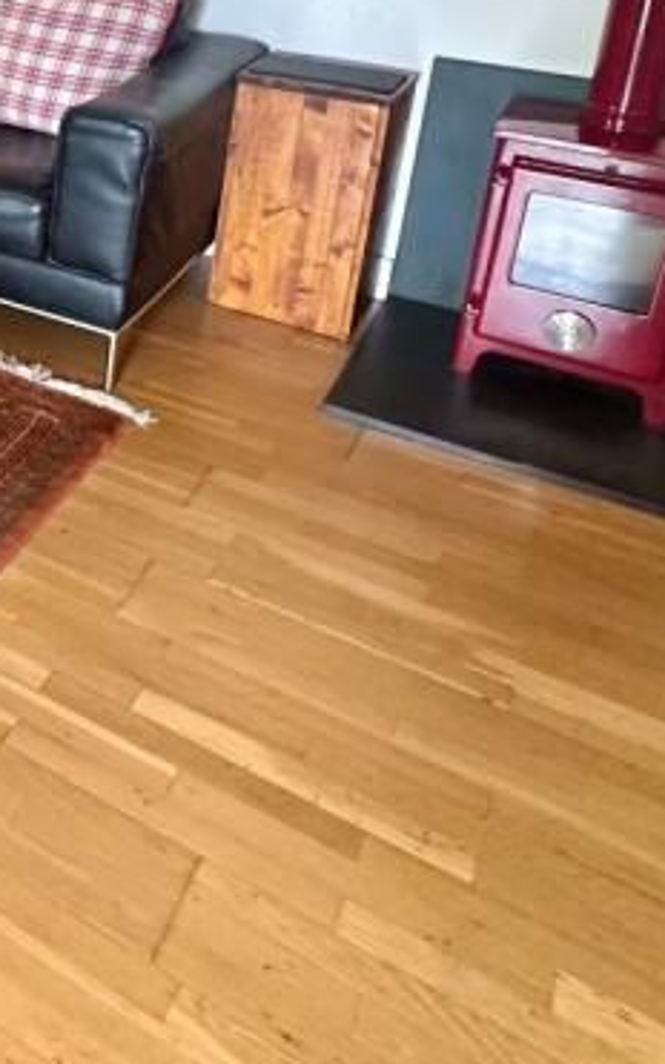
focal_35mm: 41
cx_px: -384
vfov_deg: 43.4
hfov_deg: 23.5
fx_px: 1188
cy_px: 75
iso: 320
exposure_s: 1/50
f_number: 2.2
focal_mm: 2.22
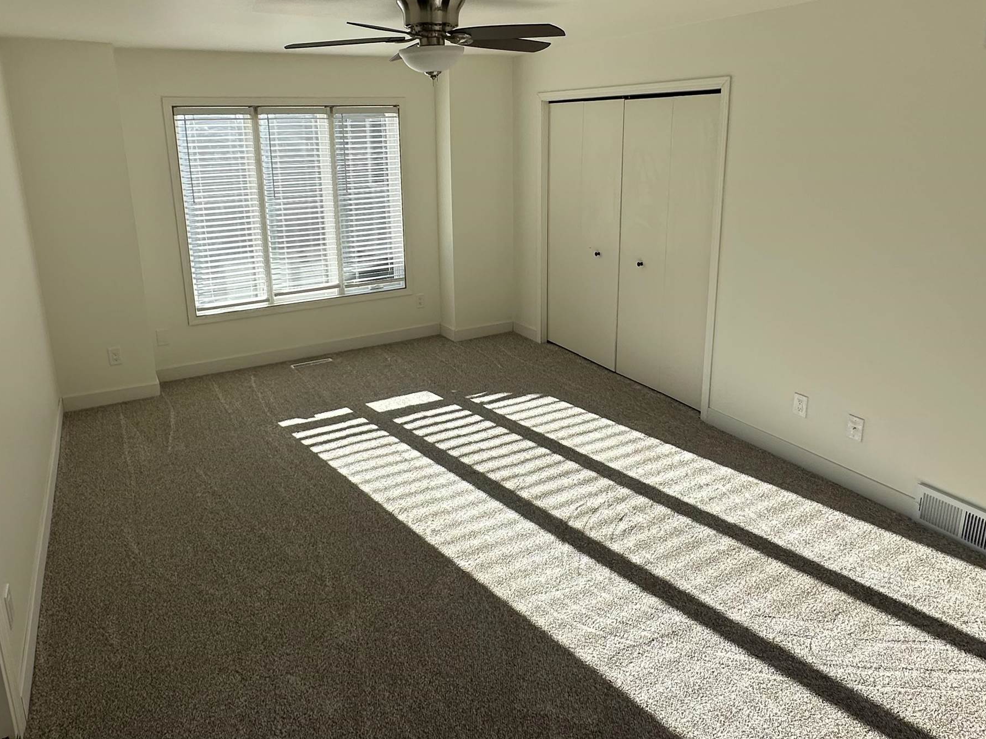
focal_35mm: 24
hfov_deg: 71.5
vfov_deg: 56.3
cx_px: 463
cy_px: 286
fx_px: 684
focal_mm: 2.22
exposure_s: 1/543
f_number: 2.2
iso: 40
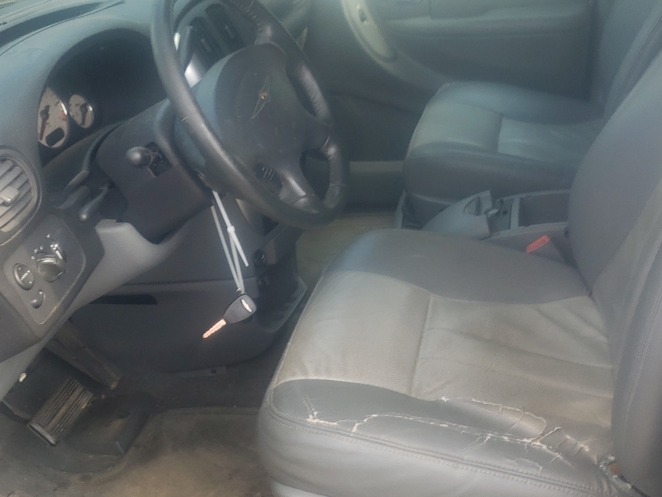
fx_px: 842
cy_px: 226
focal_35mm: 44
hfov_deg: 42.8
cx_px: 389
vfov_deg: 32.9
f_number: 1.5
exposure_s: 1/250
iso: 50
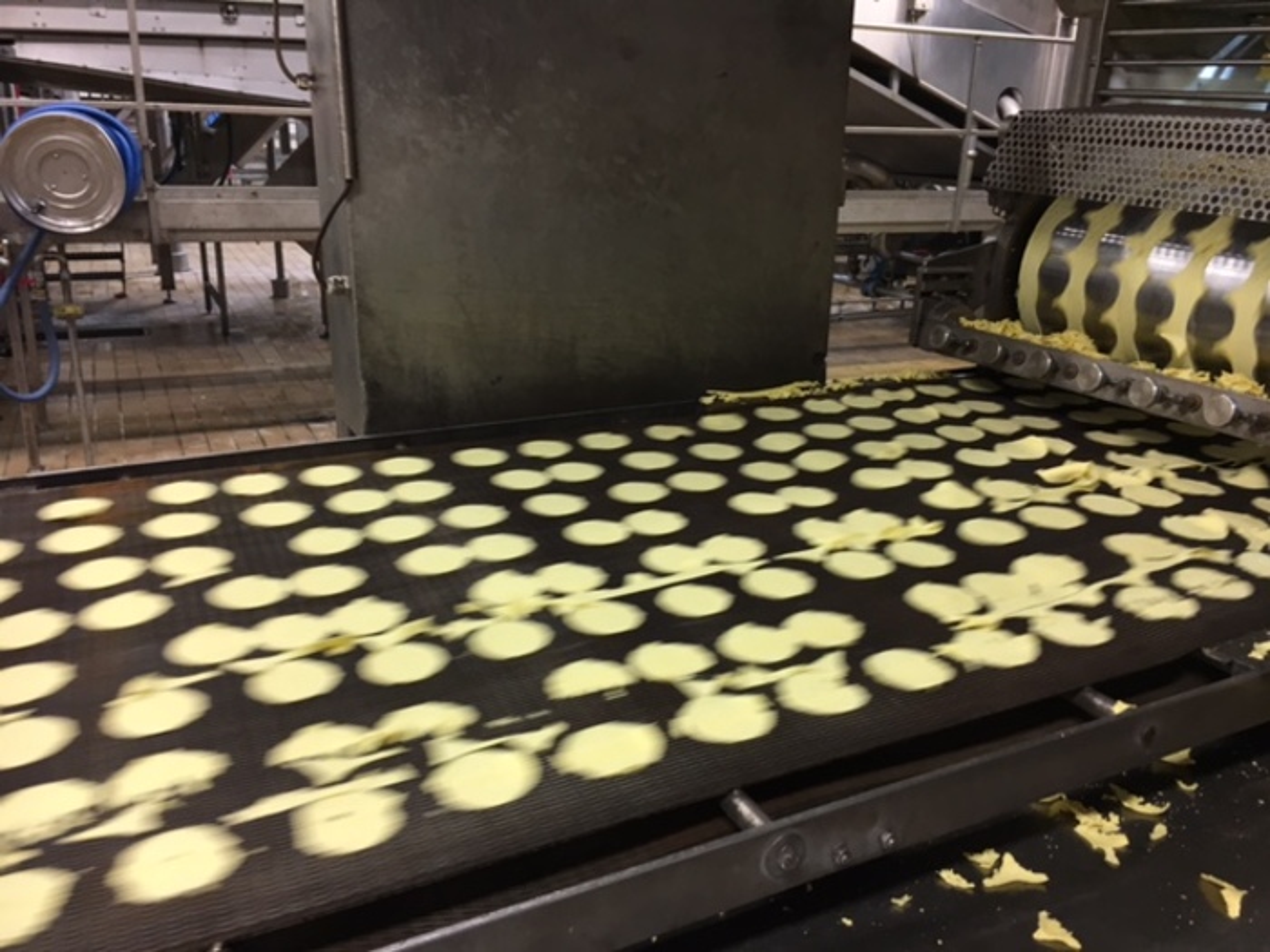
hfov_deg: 61.7
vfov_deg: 48.2
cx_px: 635
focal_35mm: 29
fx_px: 1064
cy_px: 476
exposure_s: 1/33
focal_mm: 4.15
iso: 100
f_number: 2.2
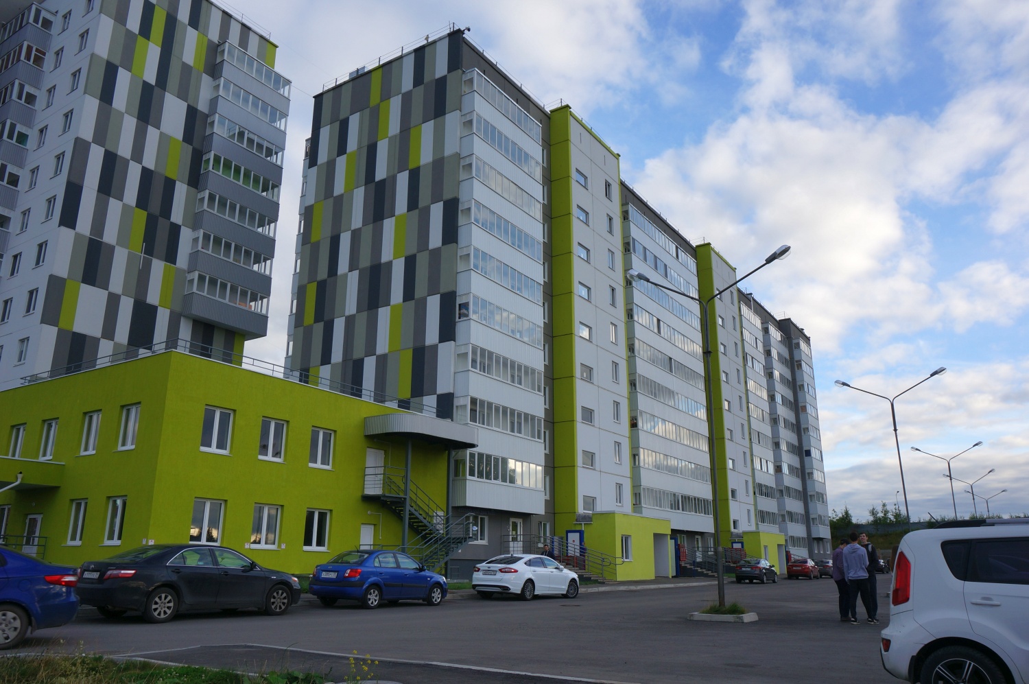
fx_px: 771
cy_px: 342
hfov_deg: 67.4
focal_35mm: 27
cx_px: 514
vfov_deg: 47.8
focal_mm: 18
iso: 100
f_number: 11
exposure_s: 1/80
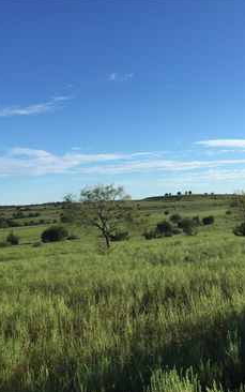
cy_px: 197
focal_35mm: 42
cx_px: 142
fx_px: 448
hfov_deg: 30.5
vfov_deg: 47.2
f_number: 2.2
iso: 32
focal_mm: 4.15
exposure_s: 1/1721
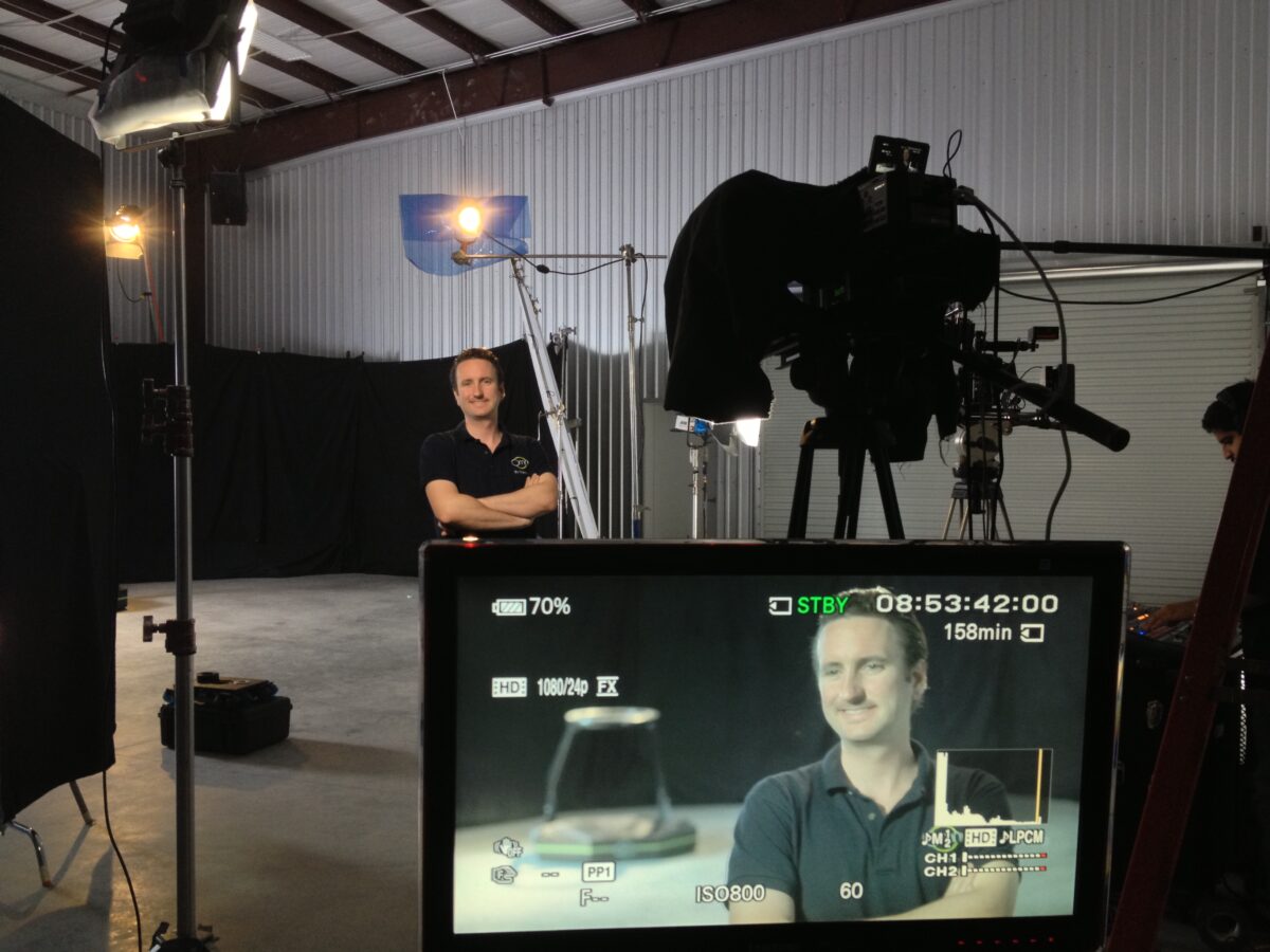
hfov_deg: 52.6
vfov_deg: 40.7
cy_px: 476
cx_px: 635
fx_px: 1284
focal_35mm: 35
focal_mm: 4.28
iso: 125
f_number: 2.4
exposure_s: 1/20
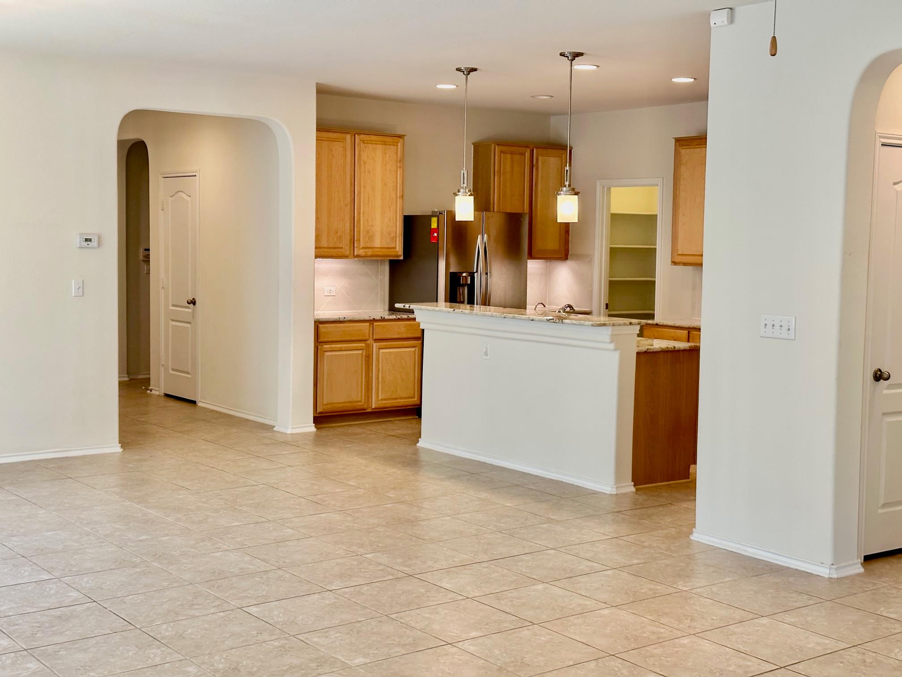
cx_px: 451
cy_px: 338
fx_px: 1251
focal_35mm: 48
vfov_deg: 30.3
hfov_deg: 39.7
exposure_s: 1/120
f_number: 1.78
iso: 125
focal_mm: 6.86
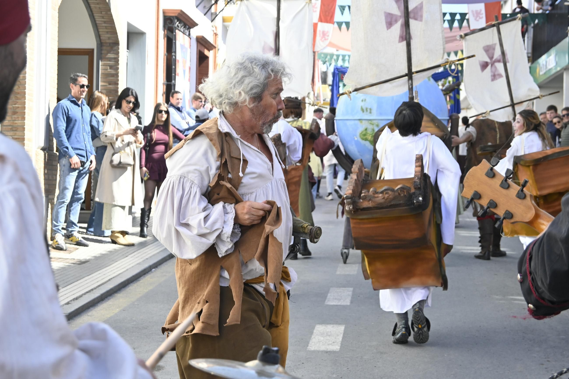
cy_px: 190
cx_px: 284
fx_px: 1185
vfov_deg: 18.2
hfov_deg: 27.0
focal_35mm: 75
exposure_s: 1/400
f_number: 6.3
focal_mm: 50
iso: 400
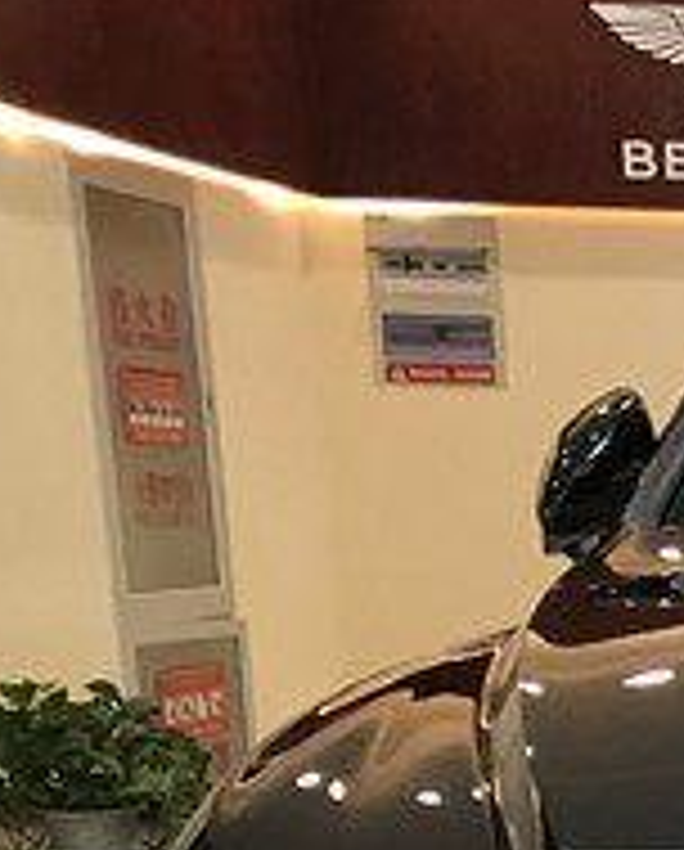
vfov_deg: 17.6
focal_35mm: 101
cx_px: 1431
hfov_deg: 13.0
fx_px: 2548
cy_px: 1149
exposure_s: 1/33
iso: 40
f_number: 1.8
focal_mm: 3.99
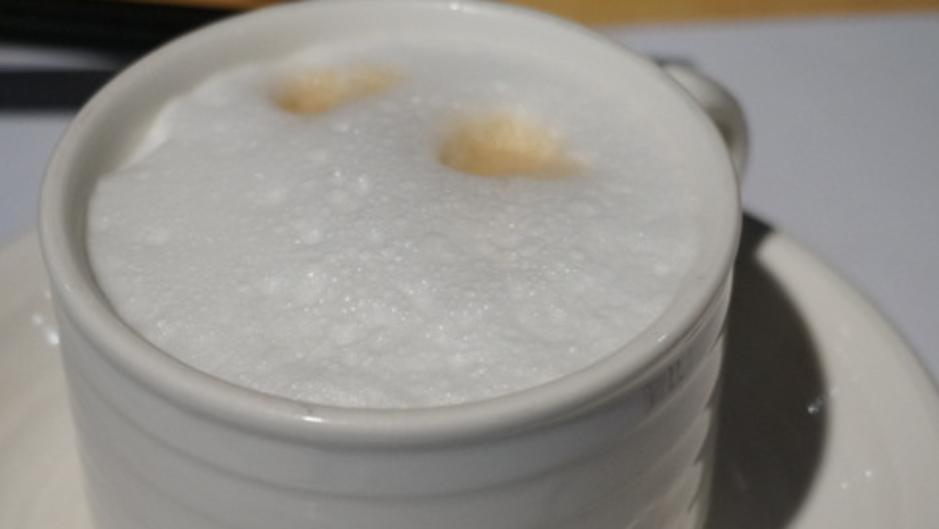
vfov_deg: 13.5
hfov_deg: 23.9
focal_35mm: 89
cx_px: 424
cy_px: 415
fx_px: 2217
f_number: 5.6
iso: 1600
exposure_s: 1/80
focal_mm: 42
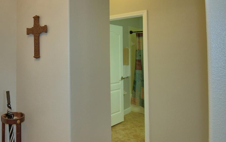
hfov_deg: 60.1
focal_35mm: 28
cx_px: 39
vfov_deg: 43.9
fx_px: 172
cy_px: 48
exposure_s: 1/60
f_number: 4.5
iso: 125
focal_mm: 10
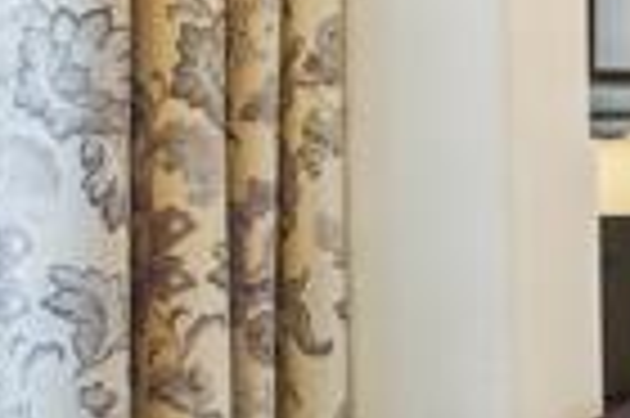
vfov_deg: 21.0
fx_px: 1119
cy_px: 92
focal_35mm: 64
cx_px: 1413
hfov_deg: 16.6
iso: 320
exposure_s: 1/60
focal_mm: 14
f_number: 8
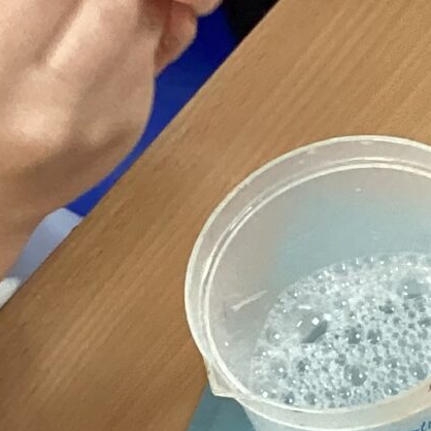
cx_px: 45
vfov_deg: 10.4
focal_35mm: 168
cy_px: 231
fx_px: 2367
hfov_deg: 10.4
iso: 160
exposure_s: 1/50
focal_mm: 3.3
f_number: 2.4
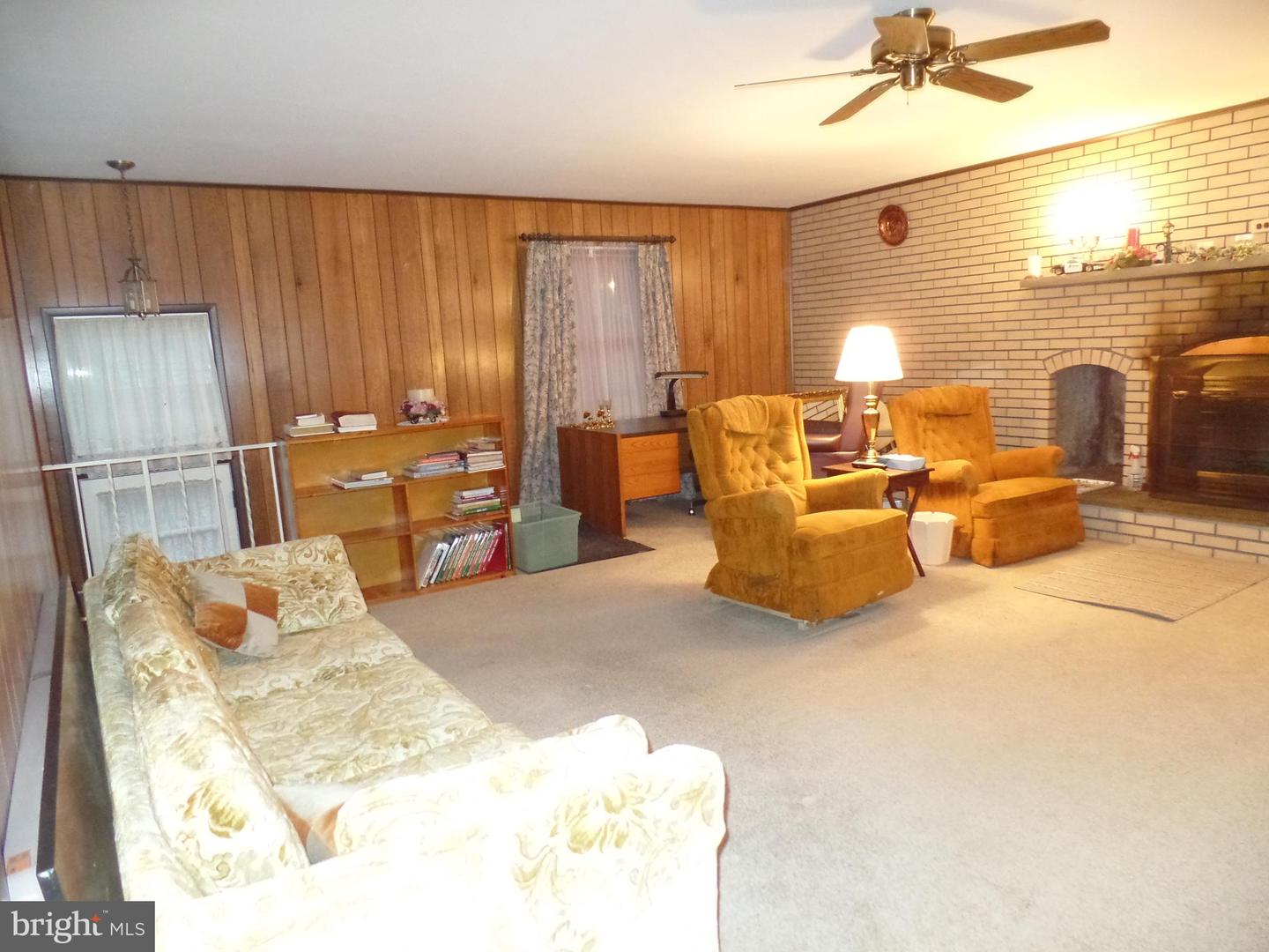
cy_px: 476
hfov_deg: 73.9
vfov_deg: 58.9
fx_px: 843
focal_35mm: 23
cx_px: 634
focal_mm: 4.1
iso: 800
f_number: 2.8
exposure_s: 1/30
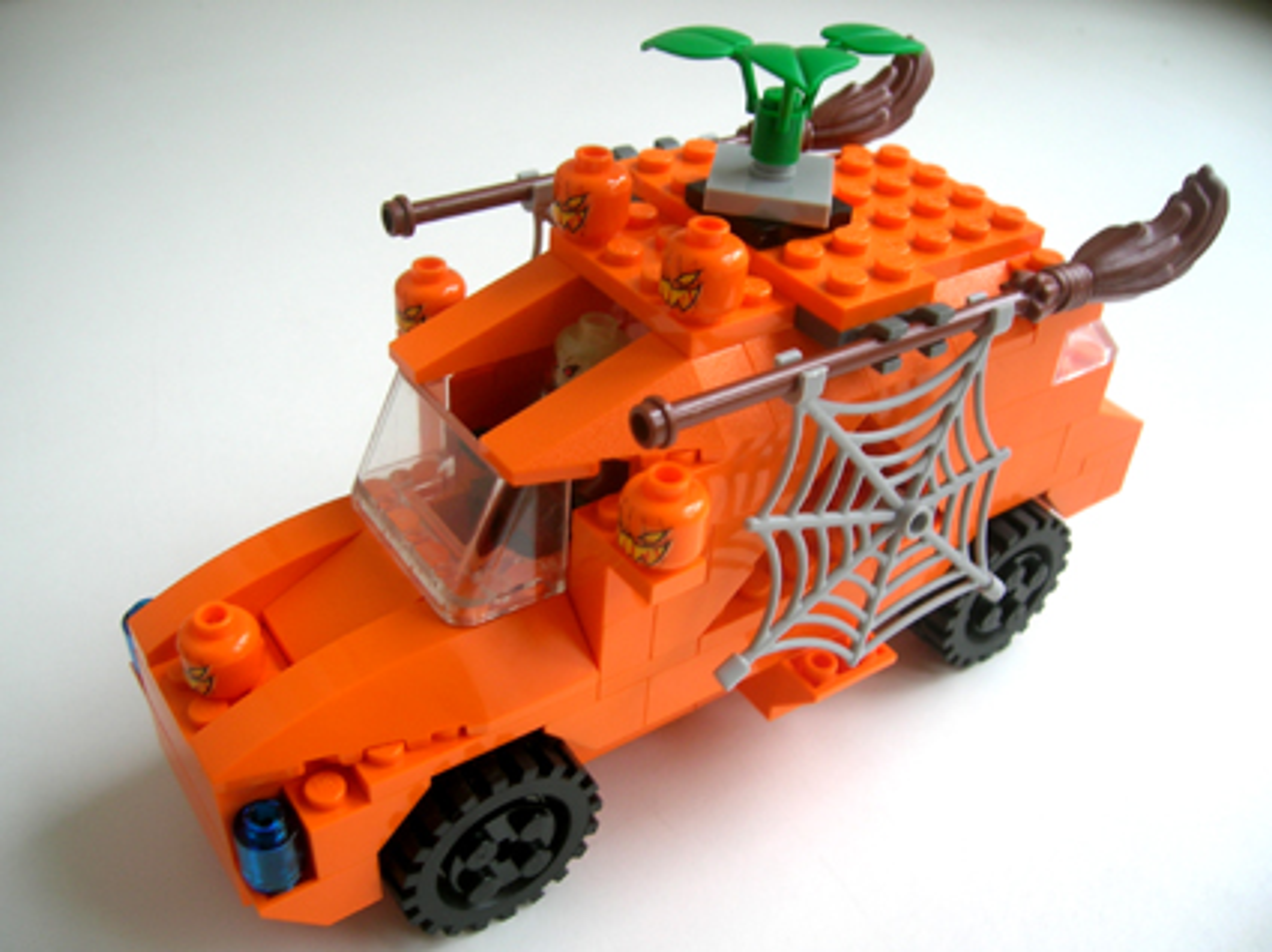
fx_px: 1248
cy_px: 476
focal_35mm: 34
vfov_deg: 41.7
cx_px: 636
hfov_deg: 54.0
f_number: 2.9
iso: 50
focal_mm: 5.7
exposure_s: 1/11.5
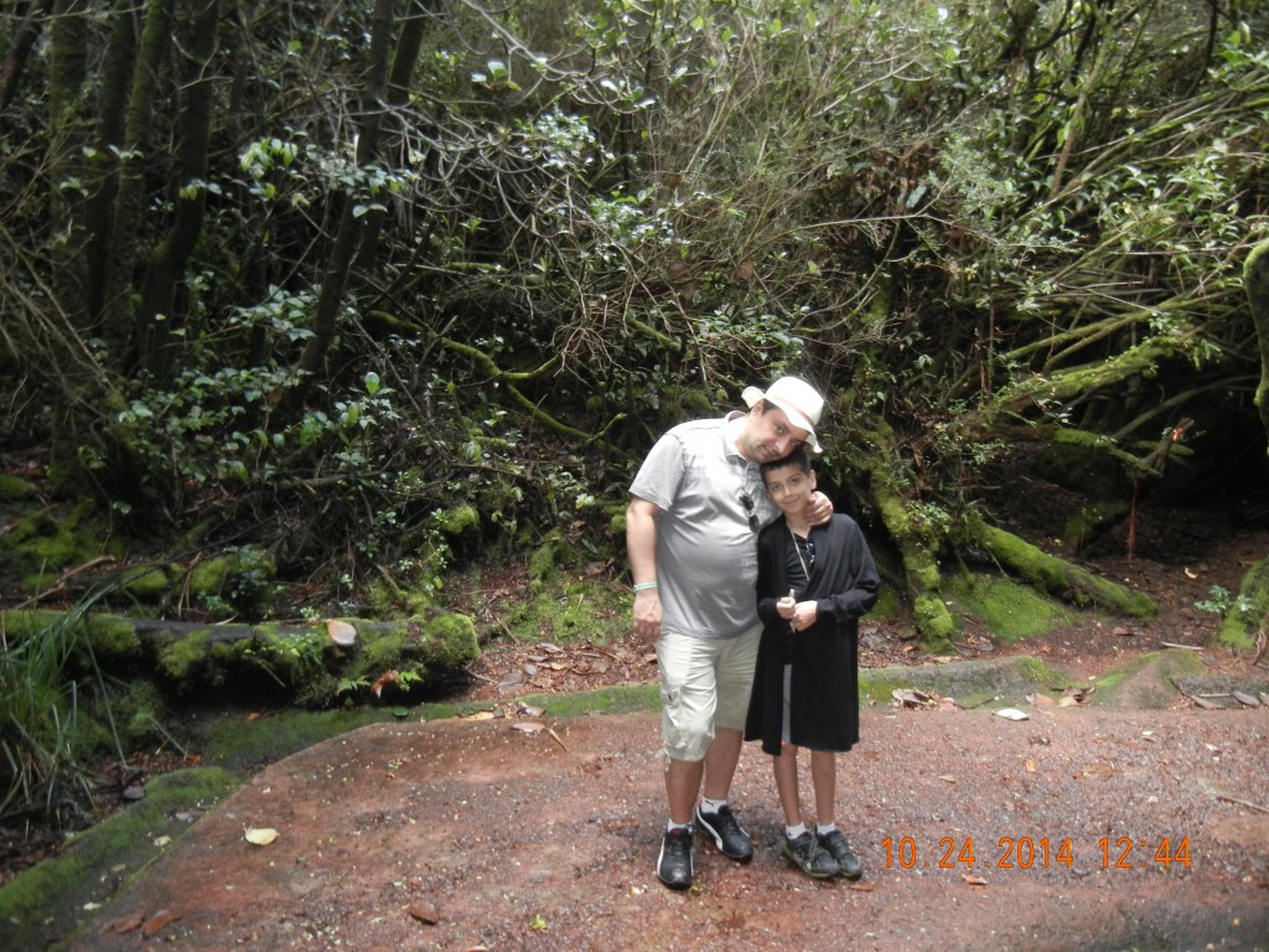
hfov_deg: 60.0
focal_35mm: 30
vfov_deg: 46.8
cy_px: 476
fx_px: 1100
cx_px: 634
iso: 400
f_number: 3.5
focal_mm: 5.4
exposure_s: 1/22
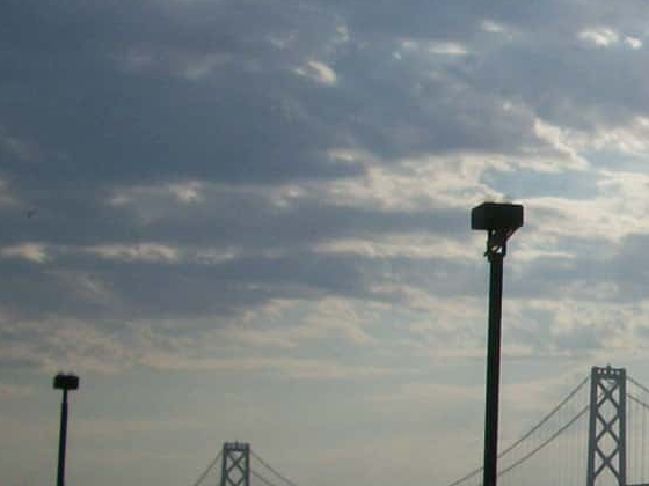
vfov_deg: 11.6
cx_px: 985
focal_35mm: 128
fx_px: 2400
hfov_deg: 14.3
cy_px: 199
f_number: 5.6
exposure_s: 1/1401
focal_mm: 6.3
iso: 80
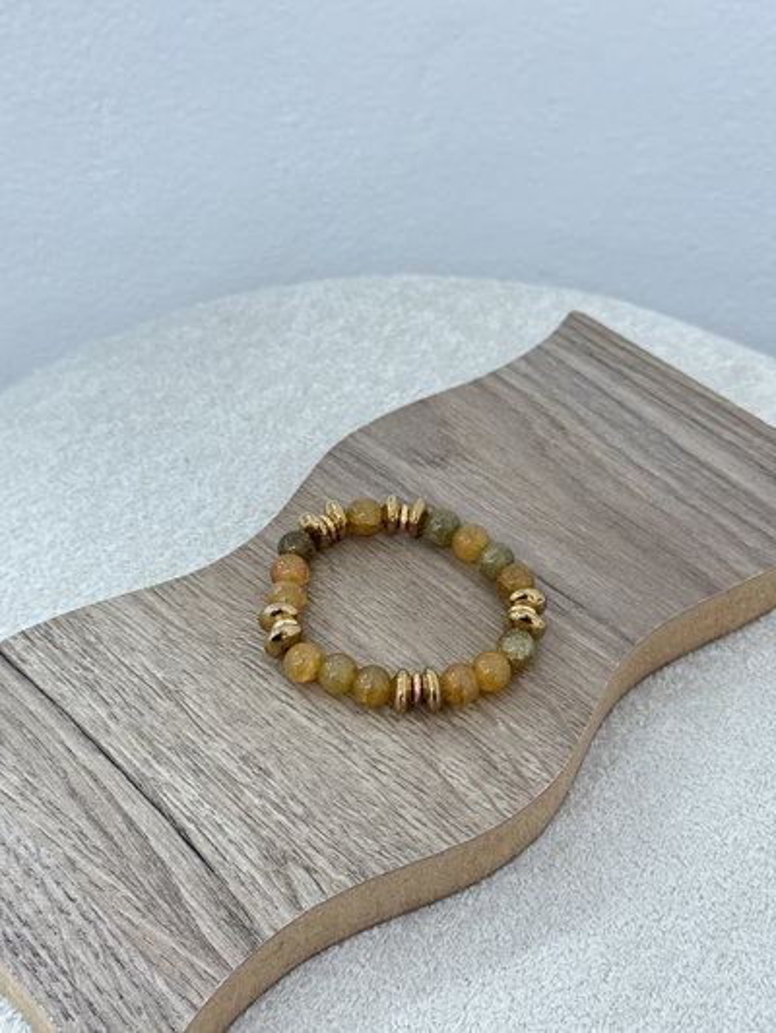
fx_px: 1434
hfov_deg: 30.3
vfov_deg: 39.6
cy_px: 516
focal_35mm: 48
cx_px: 388
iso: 250
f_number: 1.78
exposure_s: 1/50
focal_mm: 6.76
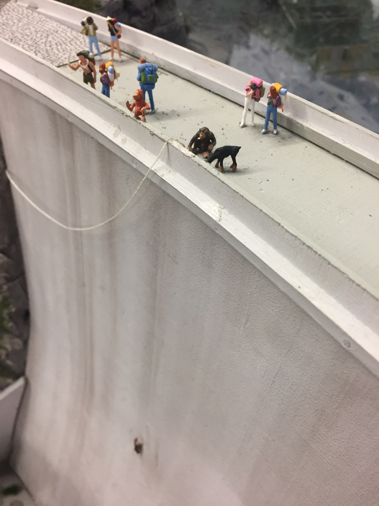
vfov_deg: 61.7
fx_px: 423
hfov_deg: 48.2
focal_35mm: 29
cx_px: 190
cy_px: 253
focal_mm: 4.15
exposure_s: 1/33
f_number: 2.2
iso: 64
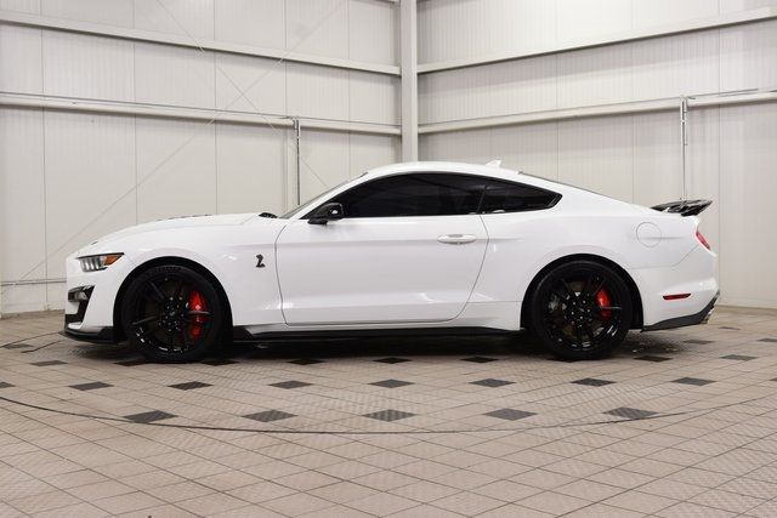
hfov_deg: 45.0
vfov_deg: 30.9
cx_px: 388
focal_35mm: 44
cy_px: 259
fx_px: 939
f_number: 8
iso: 1000
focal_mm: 29
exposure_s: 1/60
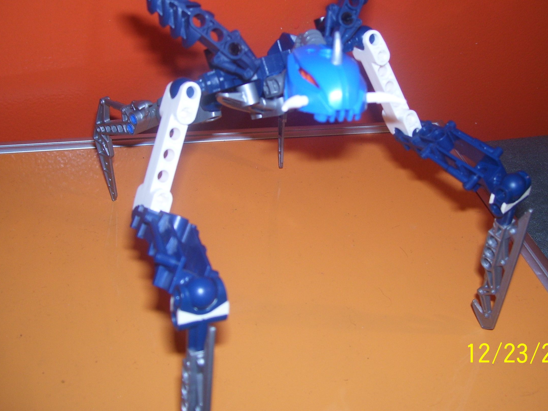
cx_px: 299
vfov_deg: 32.8
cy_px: 169
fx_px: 697
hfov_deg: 42.9
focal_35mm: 44
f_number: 2.7
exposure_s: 1/60
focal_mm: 6
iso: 80
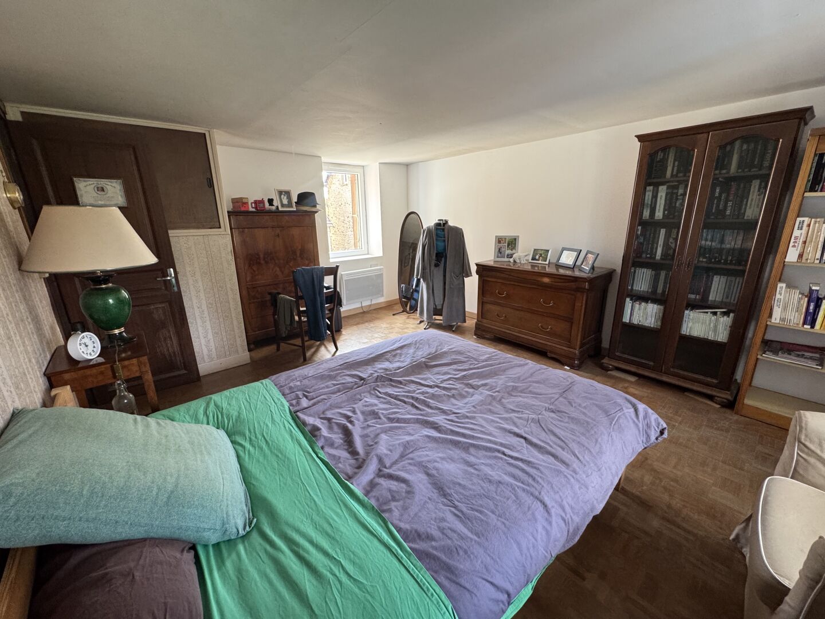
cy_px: 310
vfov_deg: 85.7
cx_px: 412
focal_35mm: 14
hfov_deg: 102.1
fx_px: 334
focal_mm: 2.22
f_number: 2.2
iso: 250
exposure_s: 1/100
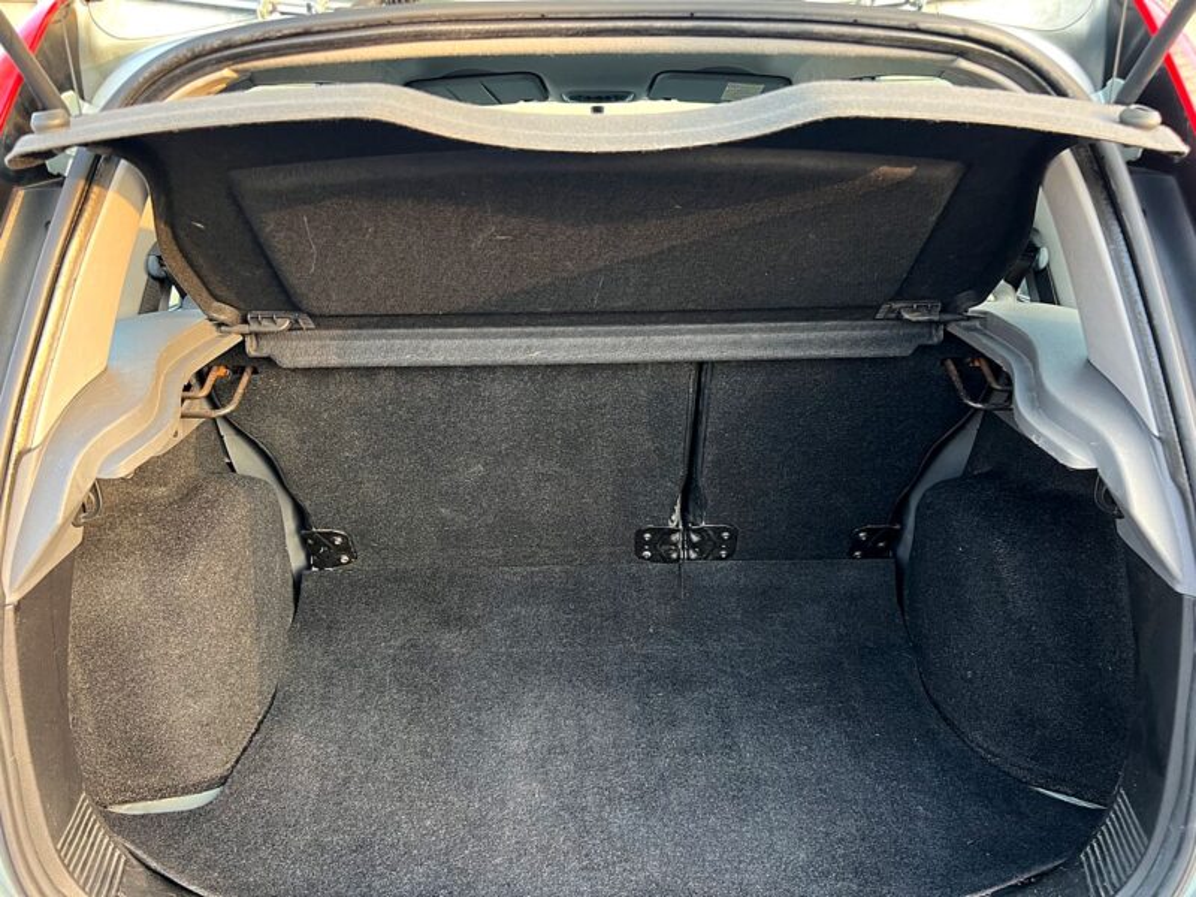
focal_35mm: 26
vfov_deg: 53.1
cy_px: 448
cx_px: 598
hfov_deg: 67.3
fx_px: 898
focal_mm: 5.7
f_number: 1.5
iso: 125
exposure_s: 1/68
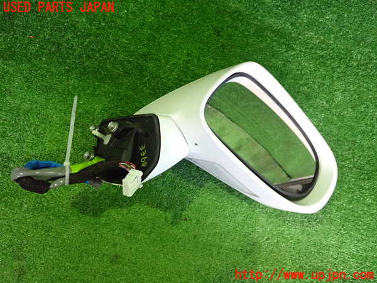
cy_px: 142
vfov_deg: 46.8
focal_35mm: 30
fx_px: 327
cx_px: 188
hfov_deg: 60.0
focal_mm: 5.4
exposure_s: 1/80
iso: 1250
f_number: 2.3
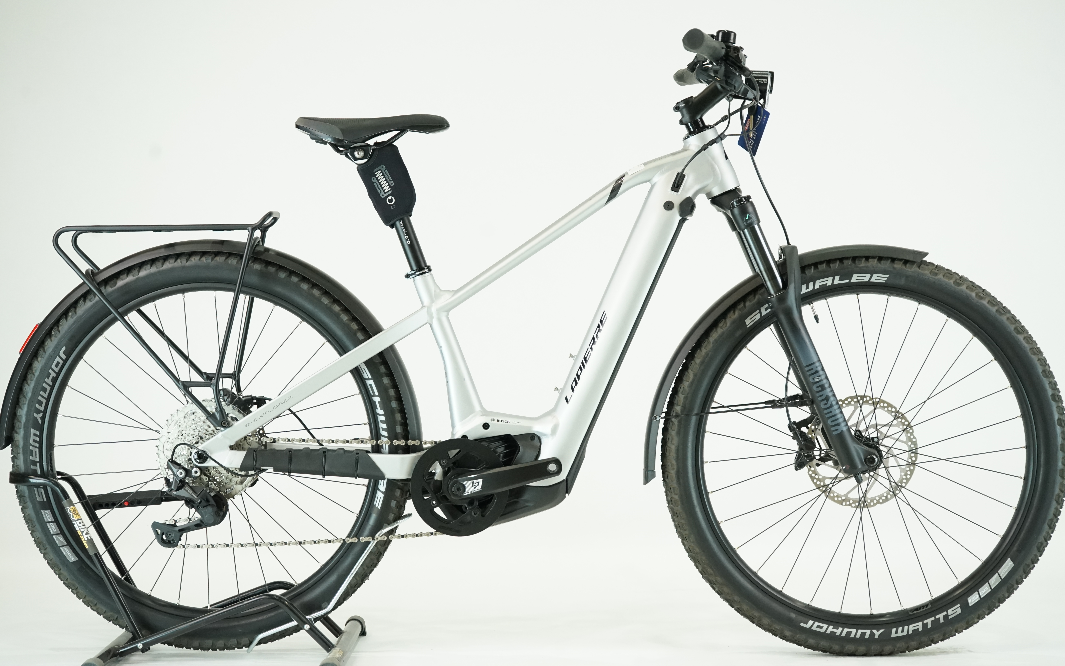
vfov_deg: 22.0
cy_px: 321
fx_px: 1712
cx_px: 534
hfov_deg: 34.5
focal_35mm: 59
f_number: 6.3
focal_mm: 57
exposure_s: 1/200
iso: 2500
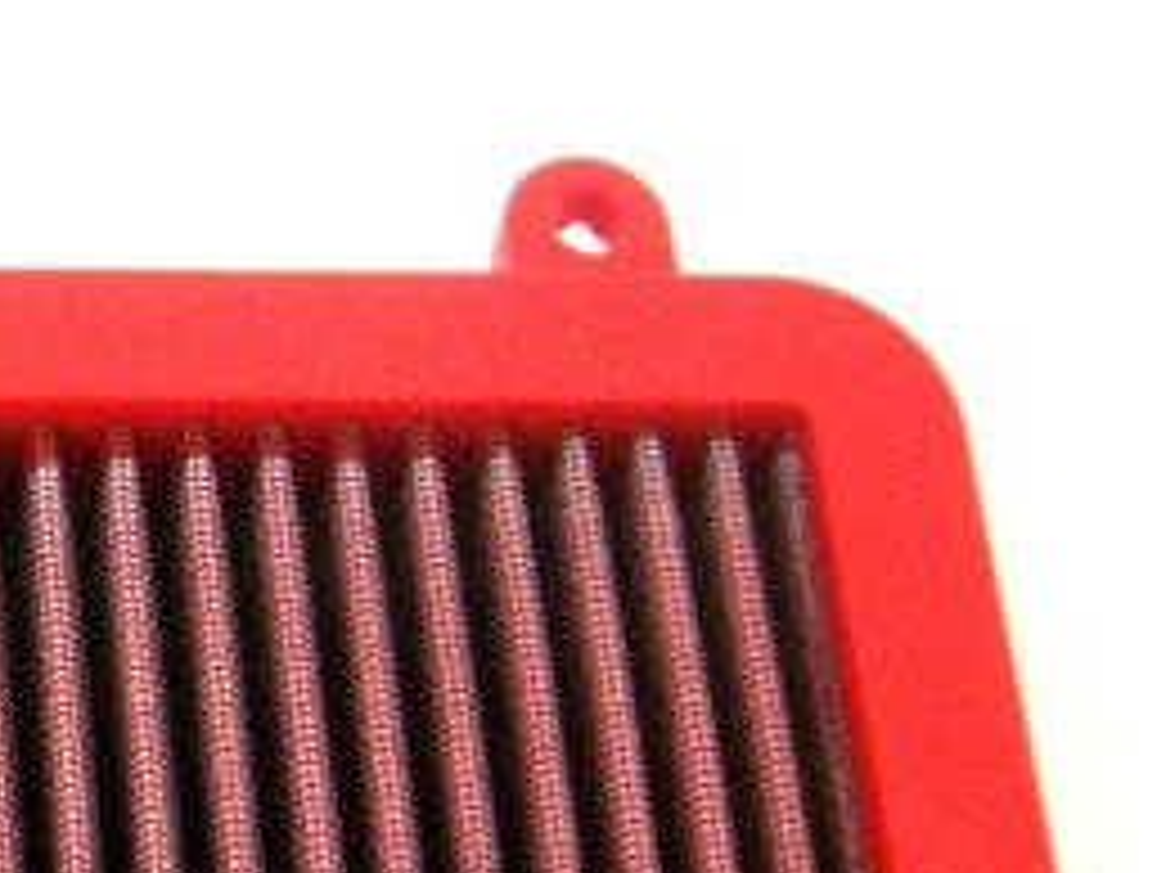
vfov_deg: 13.5
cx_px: -446
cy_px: 882
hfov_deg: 16.9
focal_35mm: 108
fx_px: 3636
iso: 328
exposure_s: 1/58.6
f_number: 2.8
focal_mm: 5.7
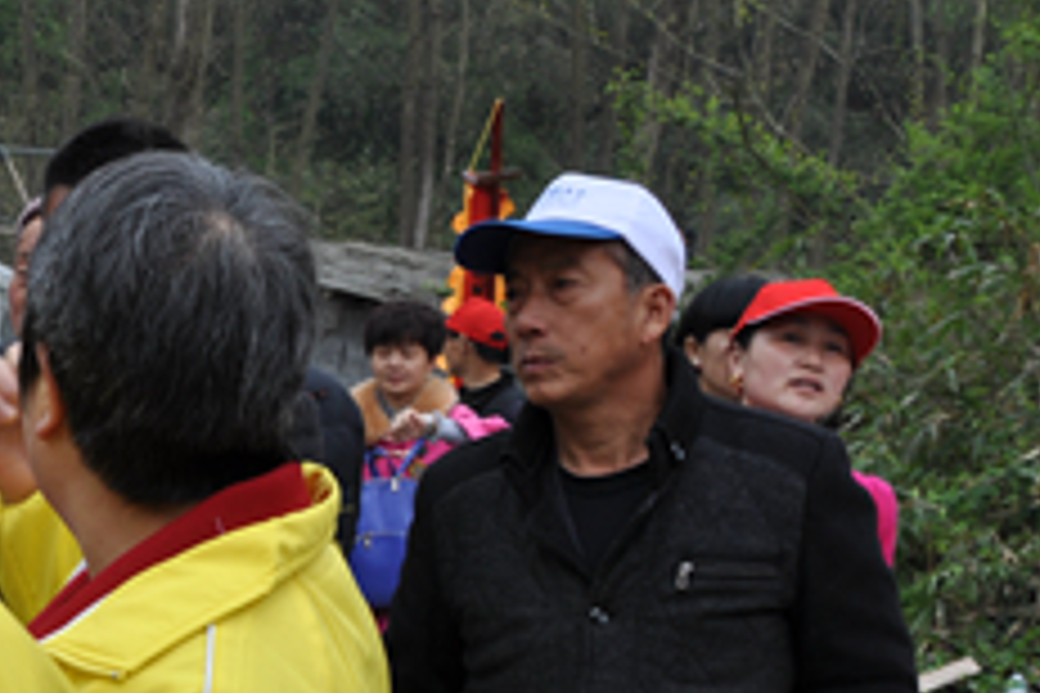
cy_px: 776
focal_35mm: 97
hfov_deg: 20.1
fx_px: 2811
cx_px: -77
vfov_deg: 13.7
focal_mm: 25
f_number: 8
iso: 200
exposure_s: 1/250
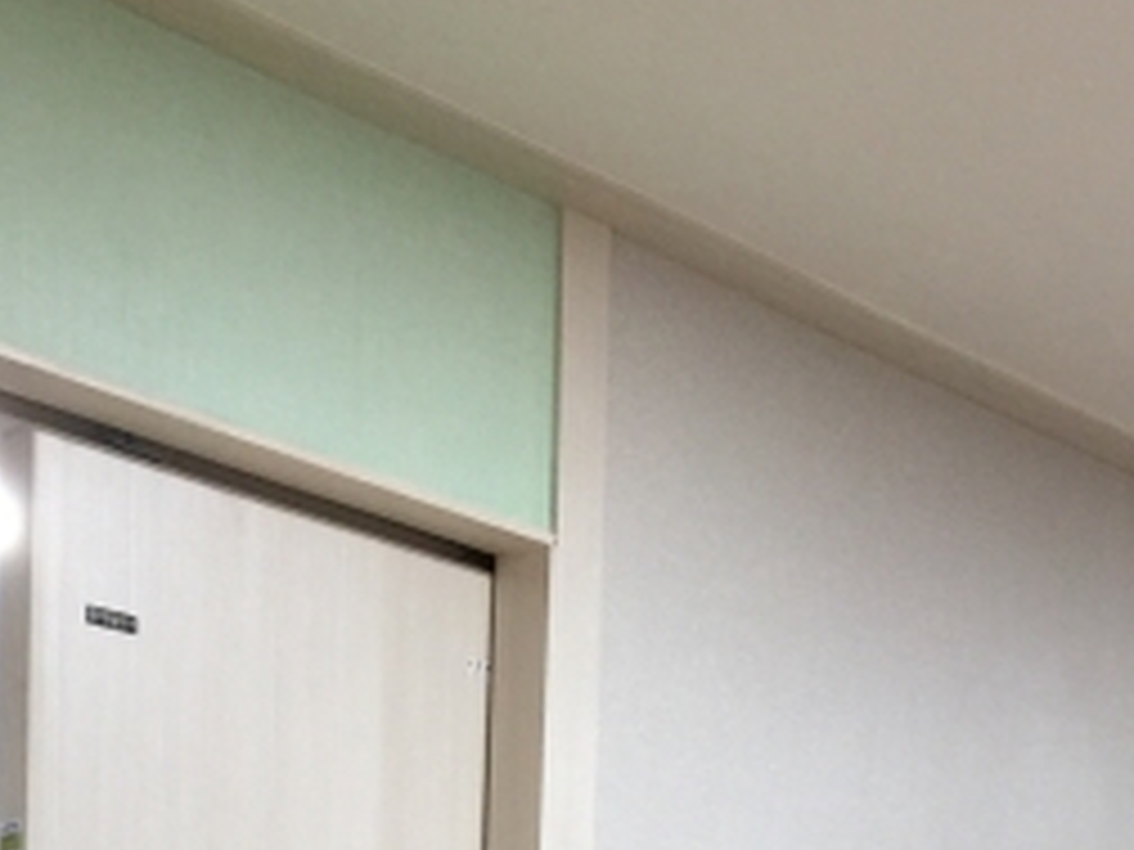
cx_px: 450
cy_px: 1651
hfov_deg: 21.3
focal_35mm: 92
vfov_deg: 13.8
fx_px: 3014
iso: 50
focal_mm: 4.15
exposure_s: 1/15
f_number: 2.2
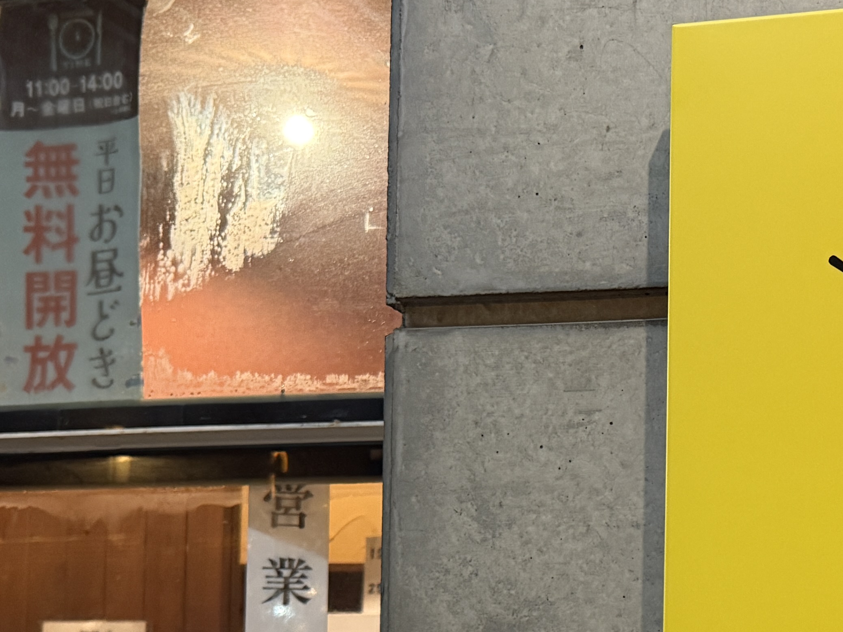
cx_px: 809
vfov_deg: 21.4
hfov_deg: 27.9
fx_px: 1607
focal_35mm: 66
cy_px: 652
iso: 400
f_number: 1.78
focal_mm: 6.76
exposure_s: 1/50
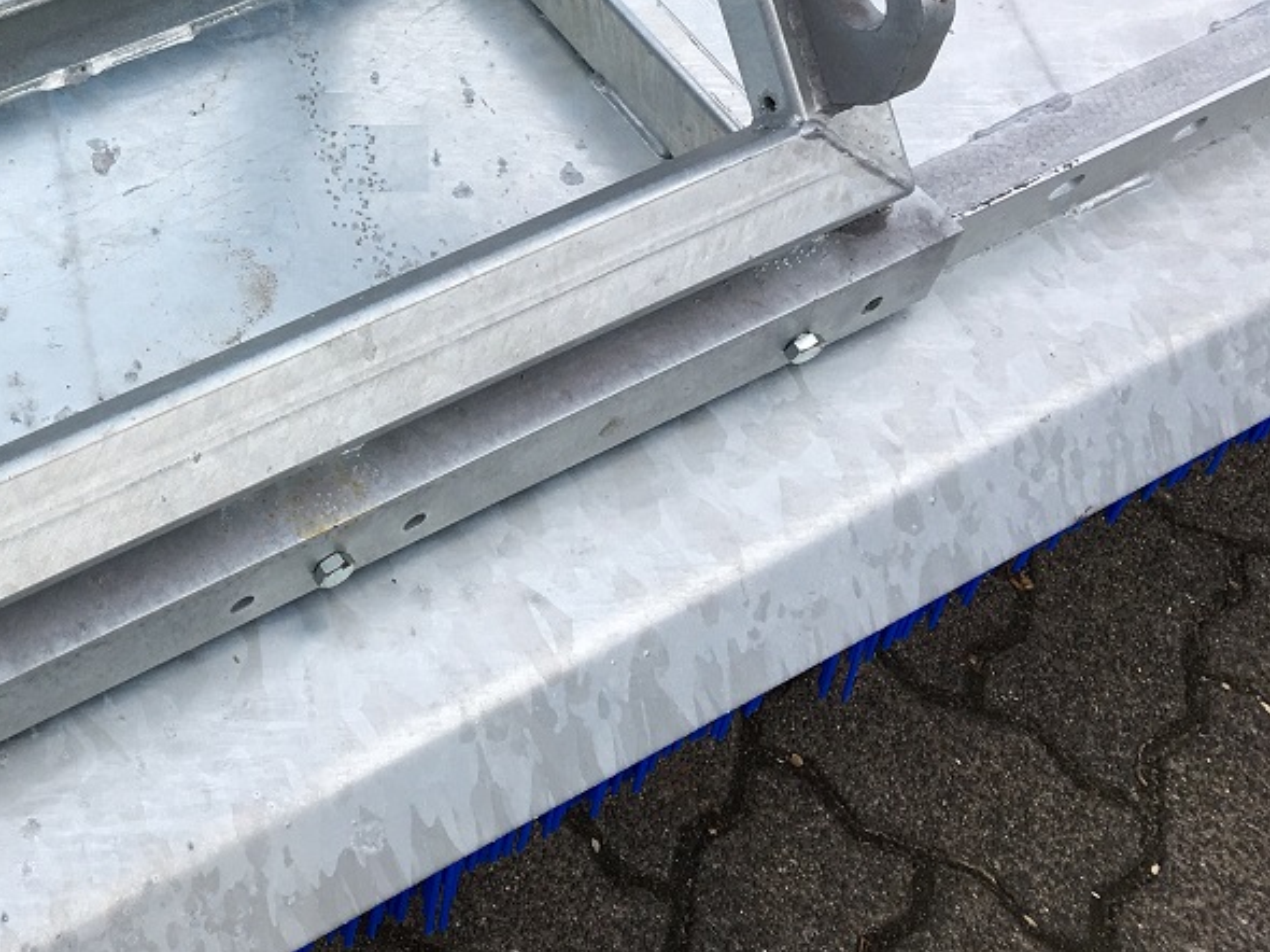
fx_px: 2164
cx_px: -9
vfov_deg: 23.9
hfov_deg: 30.4
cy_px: 34
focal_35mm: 59
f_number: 2.2
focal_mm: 4.15
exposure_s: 1/174
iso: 25
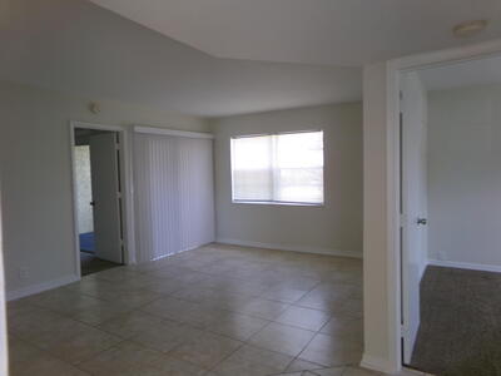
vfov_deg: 56.8
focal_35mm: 24
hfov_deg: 71.6
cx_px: 250
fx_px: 347
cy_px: 188
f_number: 3.7
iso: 158
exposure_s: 1/34
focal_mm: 4.3
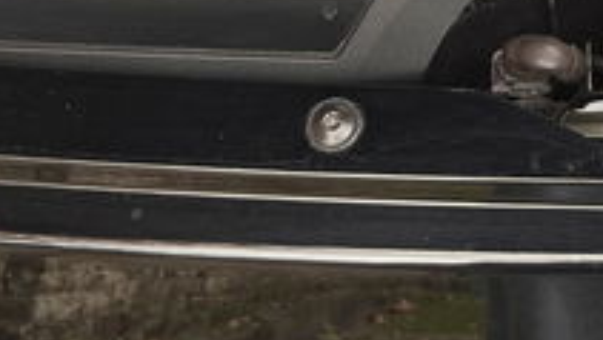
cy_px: -454
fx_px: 1648
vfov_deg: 10.3
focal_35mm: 103
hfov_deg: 19.9
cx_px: 657
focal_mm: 5.1
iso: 40
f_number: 1.6
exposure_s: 1/229
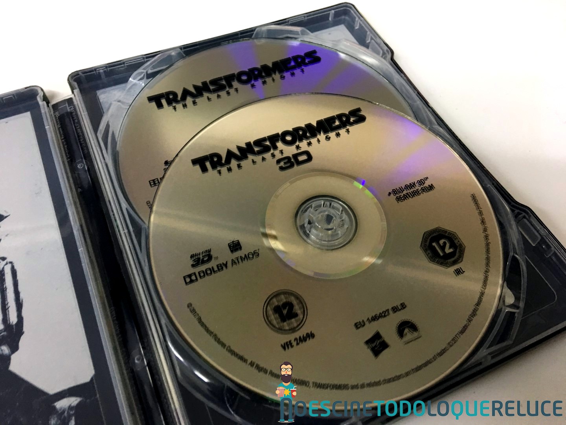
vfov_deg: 48.2
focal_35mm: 29
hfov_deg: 61.7
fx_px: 474
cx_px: 283
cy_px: 212
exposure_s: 1/17
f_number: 2.2
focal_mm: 4.15
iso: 64
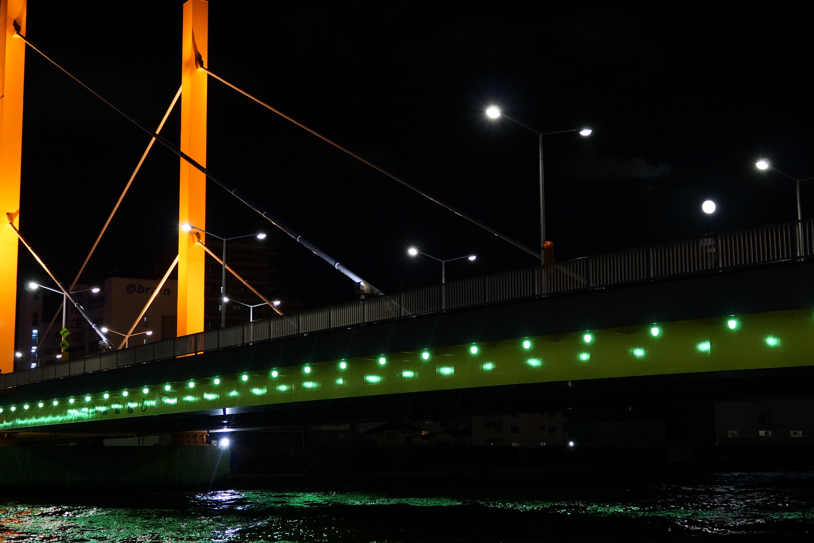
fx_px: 1244
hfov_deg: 36.2
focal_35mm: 55
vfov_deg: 24.6
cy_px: 264
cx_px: 417
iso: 800
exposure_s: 1/25
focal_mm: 24
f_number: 4
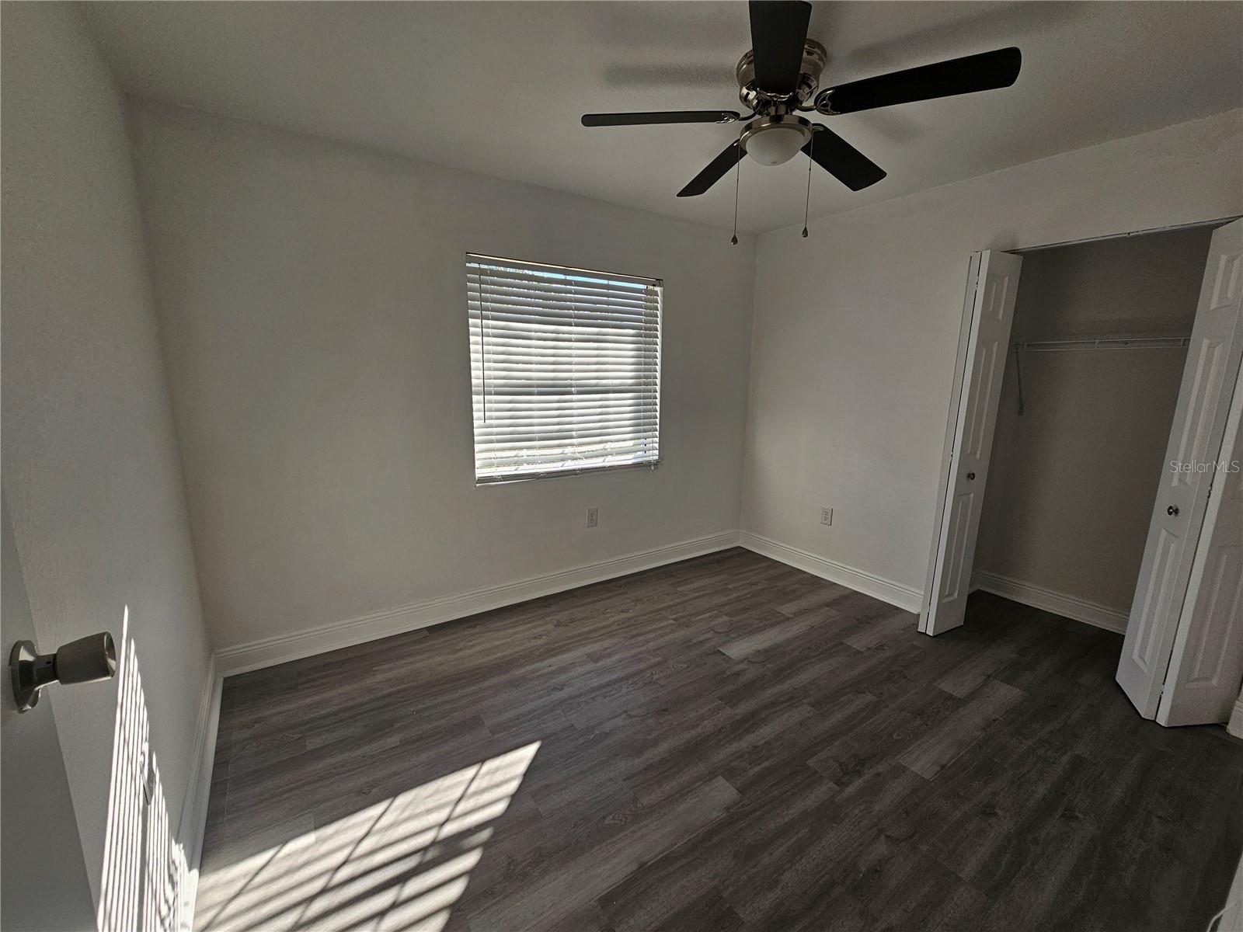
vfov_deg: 89.9
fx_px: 467
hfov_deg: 106.2
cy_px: 466
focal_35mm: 13
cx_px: 622
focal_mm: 2.2
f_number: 2.2
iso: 50
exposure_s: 1/305
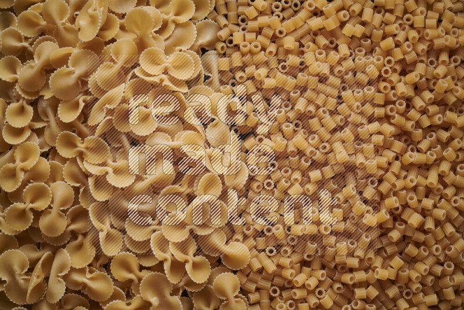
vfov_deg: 27.0
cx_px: 232
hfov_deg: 39.6
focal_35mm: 50
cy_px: 155
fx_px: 645
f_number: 8
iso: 160
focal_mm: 50
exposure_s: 1/100
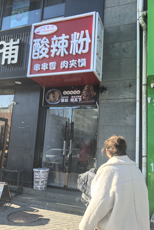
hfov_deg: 45.0
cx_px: 77
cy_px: 116
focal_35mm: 29
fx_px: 186
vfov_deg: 63.7
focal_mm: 6.98
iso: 125
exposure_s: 1/5000
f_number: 2
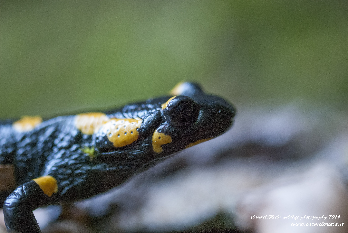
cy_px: 116
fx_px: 1524
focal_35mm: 158
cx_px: 174
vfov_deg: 8.7
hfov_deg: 13.0
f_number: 4
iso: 800
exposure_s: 1/10
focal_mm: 105
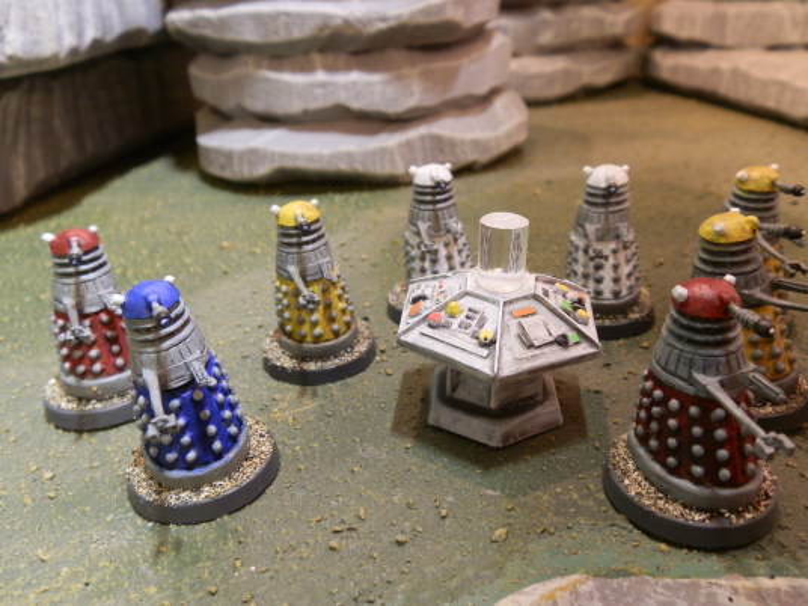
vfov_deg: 49.7
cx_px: 404
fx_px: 654
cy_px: 303
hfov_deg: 63.4
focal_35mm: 28
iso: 200
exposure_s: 1/13
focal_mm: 5
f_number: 3.1
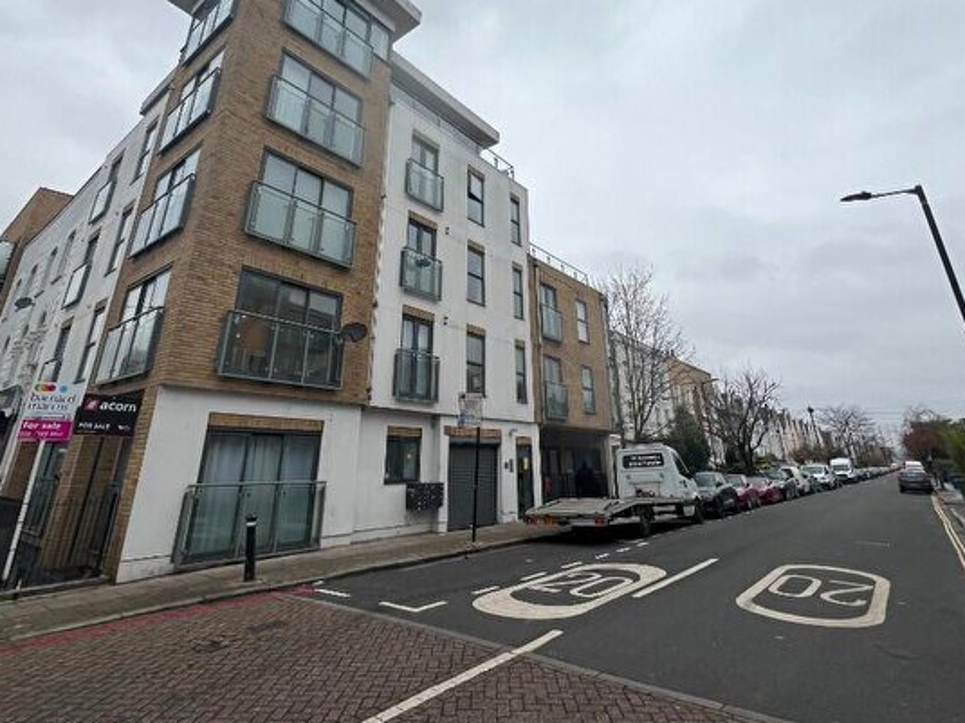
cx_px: 476
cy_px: 261
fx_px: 474
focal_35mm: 17
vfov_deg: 73.1
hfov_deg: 91.0
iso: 32
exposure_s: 1/274
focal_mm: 1.57
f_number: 1.8
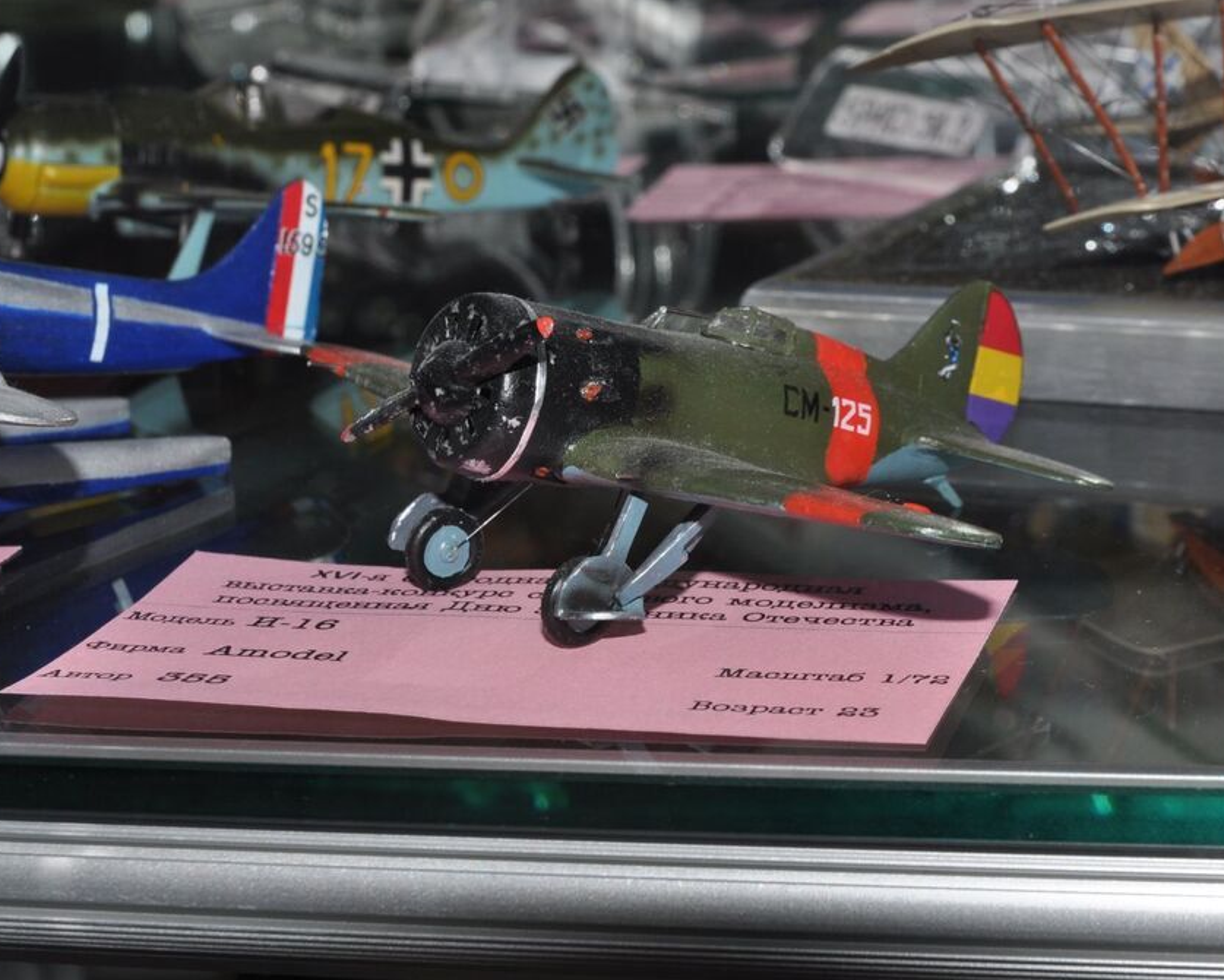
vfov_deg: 15.9
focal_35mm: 97
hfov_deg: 19.8
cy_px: 446
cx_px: 610
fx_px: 3504
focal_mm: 45
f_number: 11
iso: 200
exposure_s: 1/200
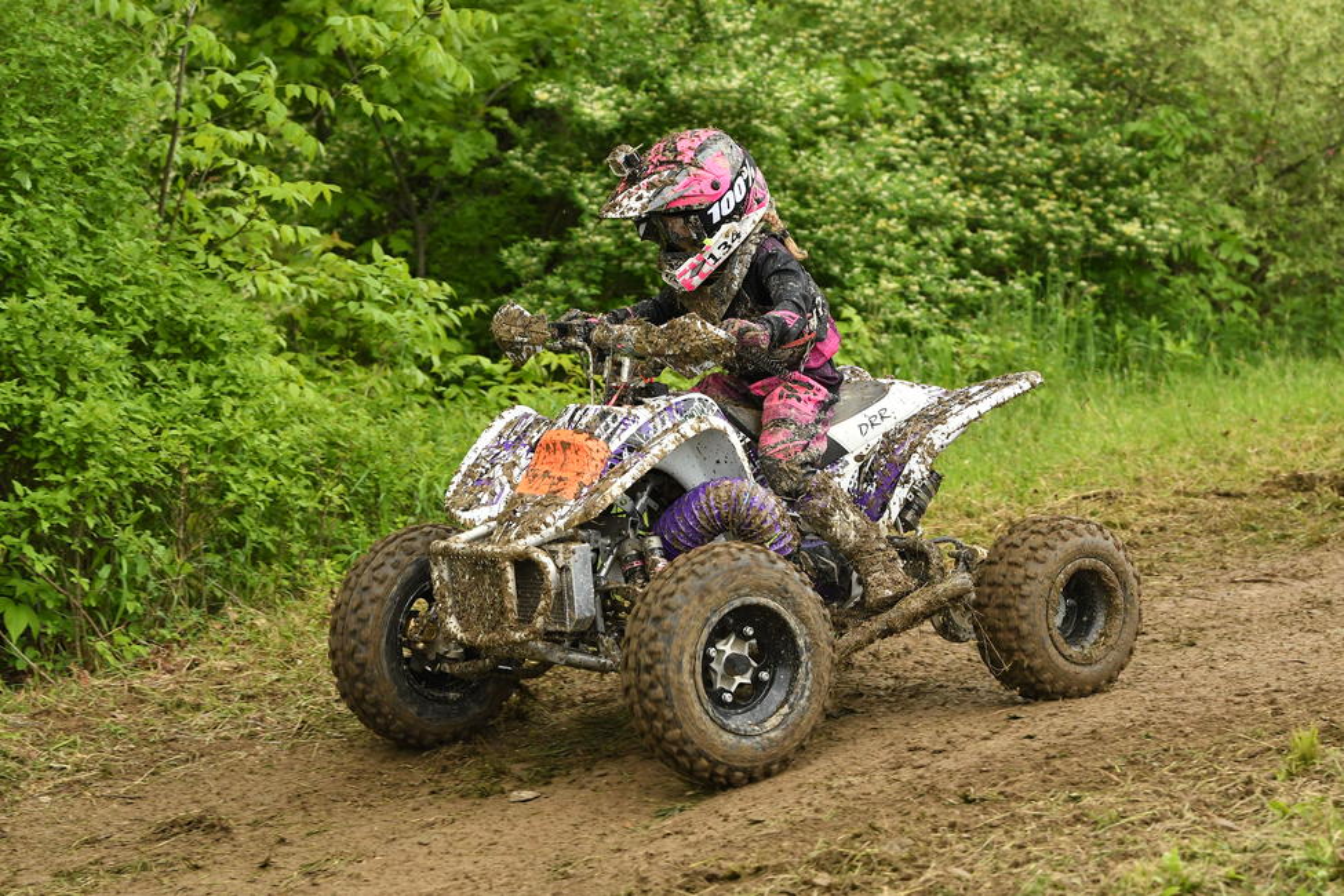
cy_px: 448
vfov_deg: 11.1
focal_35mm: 123
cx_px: 672
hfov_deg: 16.7
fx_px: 4592
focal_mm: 82
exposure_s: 1/1000
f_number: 4.5
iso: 1250
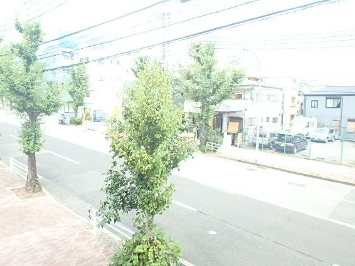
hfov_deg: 67.3
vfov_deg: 53.1
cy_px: 136
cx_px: 181
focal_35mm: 26
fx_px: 267
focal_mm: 4
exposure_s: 1/160
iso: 125
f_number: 3.8
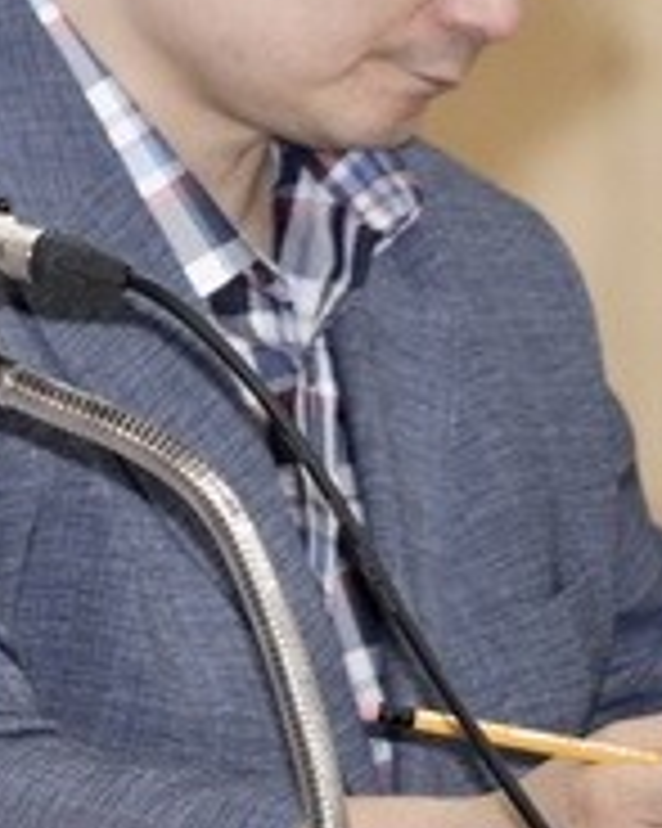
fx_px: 17991
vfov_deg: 2.6
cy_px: 108
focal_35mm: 734
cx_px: -293
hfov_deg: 2.1
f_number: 6.3
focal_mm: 240
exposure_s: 1/125
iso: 5000
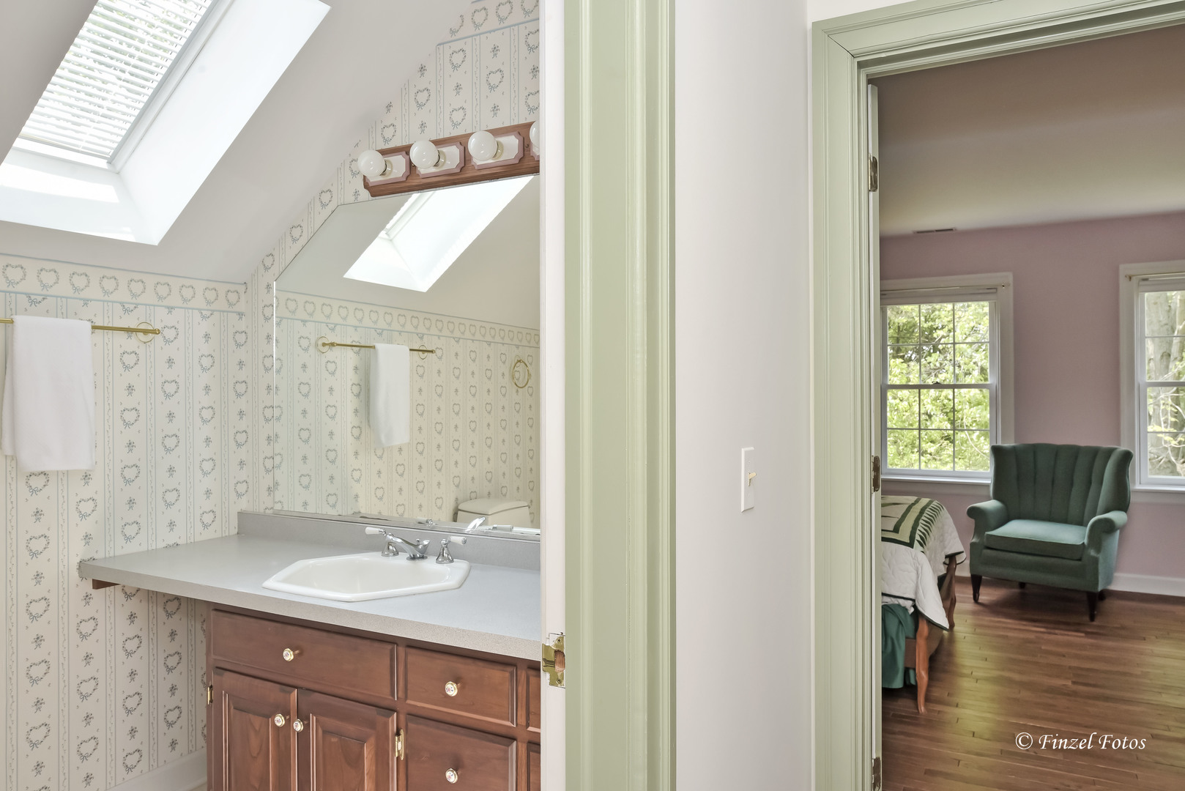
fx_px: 823
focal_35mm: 25
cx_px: 592
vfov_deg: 51.3
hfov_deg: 71.5
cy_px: 396
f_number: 11
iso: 400
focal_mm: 25
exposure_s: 1/80
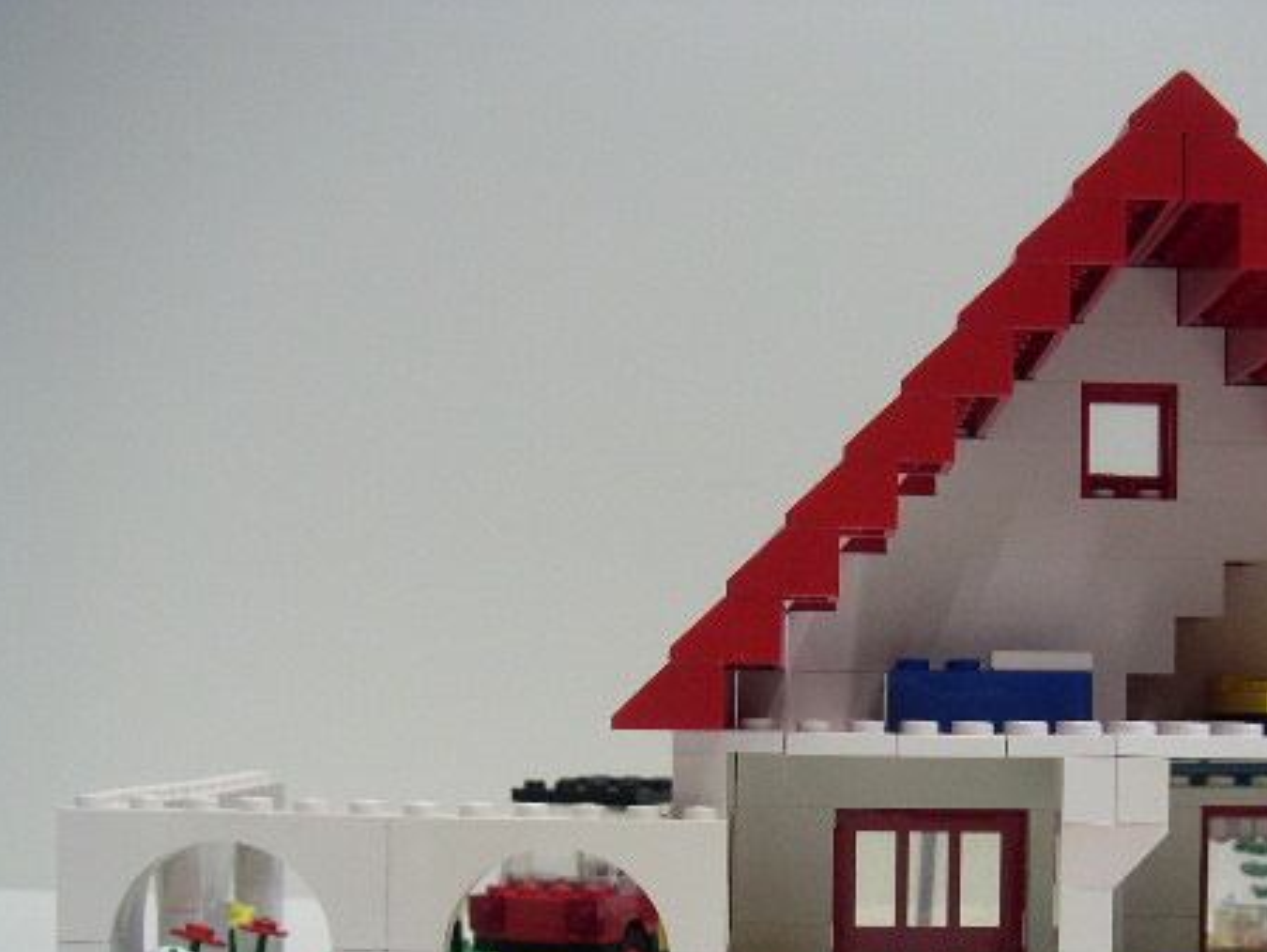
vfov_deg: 26.8
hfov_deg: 35.0
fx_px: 1978
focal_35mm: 54
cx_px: 884
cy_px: 673
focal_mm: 6
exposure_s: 1/12
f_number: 2.8
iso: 100
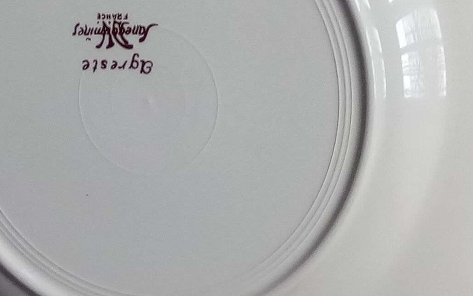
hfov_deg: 18.7
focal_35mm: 111
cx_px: 345
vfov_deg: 11.0
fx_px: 1431
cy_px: 527
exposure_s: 1/230
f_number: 1.8
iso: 102
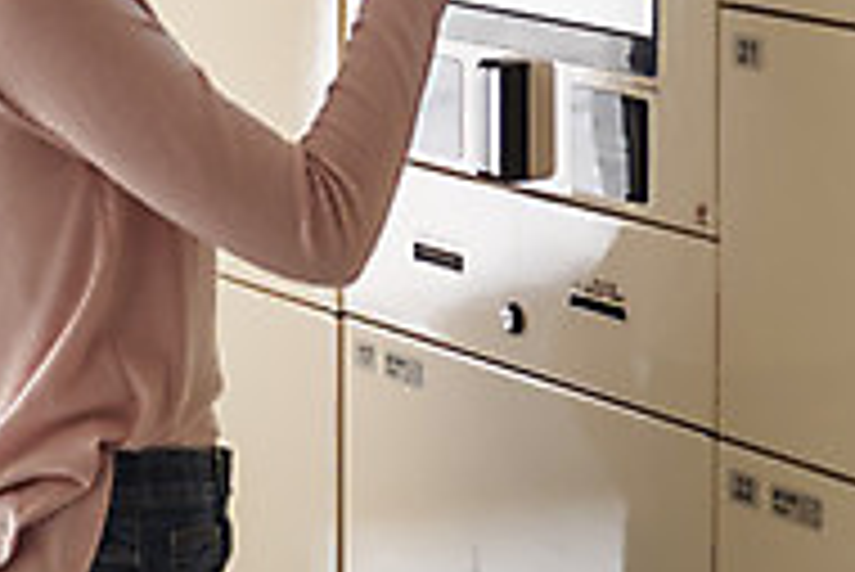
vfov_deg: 8.5
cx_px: 466
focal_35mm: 158
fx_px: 3755
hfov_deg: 13.0
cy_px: -284
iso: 200
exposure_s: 1/60
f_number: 2.8
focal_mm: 50
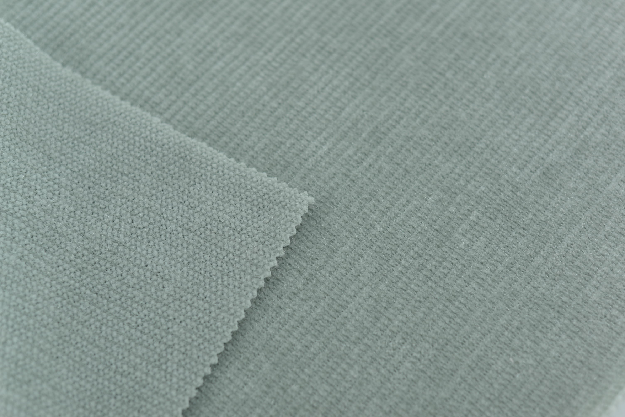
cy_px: 208
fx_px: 868
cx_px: 312
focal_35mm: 50
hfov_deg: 39.6
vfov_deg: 27.0
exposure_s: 1/200
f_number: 3.5
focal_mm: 50
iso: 100
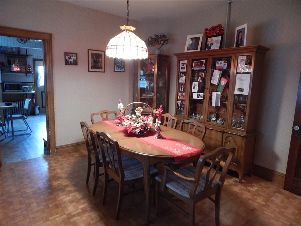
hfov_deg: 76.4
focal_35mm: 22
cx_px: 150
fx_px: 191
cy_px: 113
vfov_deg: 61.1
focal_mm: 4
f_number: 3
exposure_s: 1/15
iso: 400
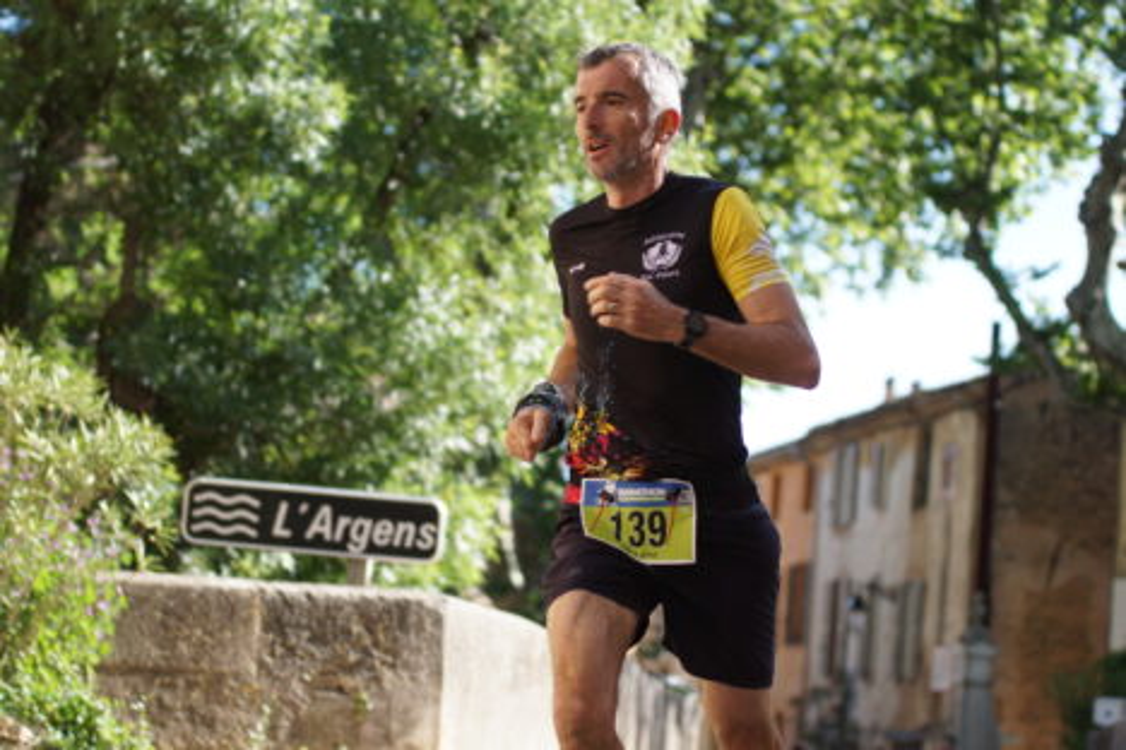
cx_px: 563
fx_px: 3284
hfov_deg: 19.5
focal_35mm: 105
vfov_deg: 13.0
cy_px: 375
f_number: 2.8
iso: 100
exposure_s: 1/400
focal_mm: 70
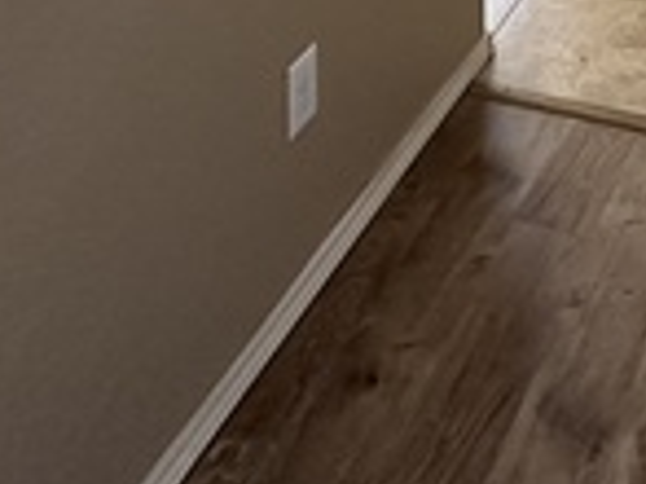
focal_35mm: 61
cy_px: -537
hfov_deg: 30.0
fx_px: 1137
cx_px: 611
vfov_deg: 16.6
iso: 320
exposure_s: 1/60
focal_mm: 2.22
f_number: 2.2
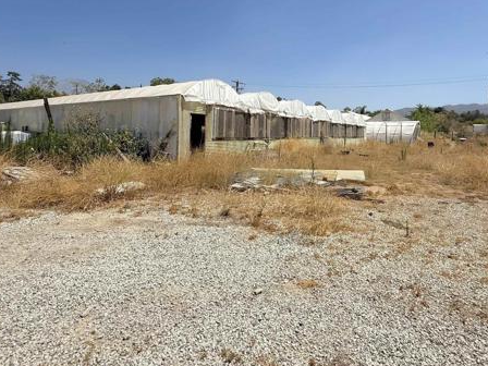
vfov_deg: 64.1
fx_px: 282
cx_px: 281
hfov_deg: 81.2
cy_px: 120
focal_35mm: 20
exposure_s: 1/3289
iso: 50
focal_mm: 2.22
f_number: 2.2
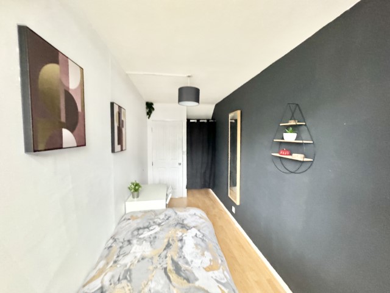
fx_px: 158
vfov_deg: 85.7
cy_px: 146
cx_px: 195
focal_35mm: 14
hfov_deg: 102.1
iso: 1000
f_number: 2.2
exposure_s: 1/60
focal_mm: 2.22
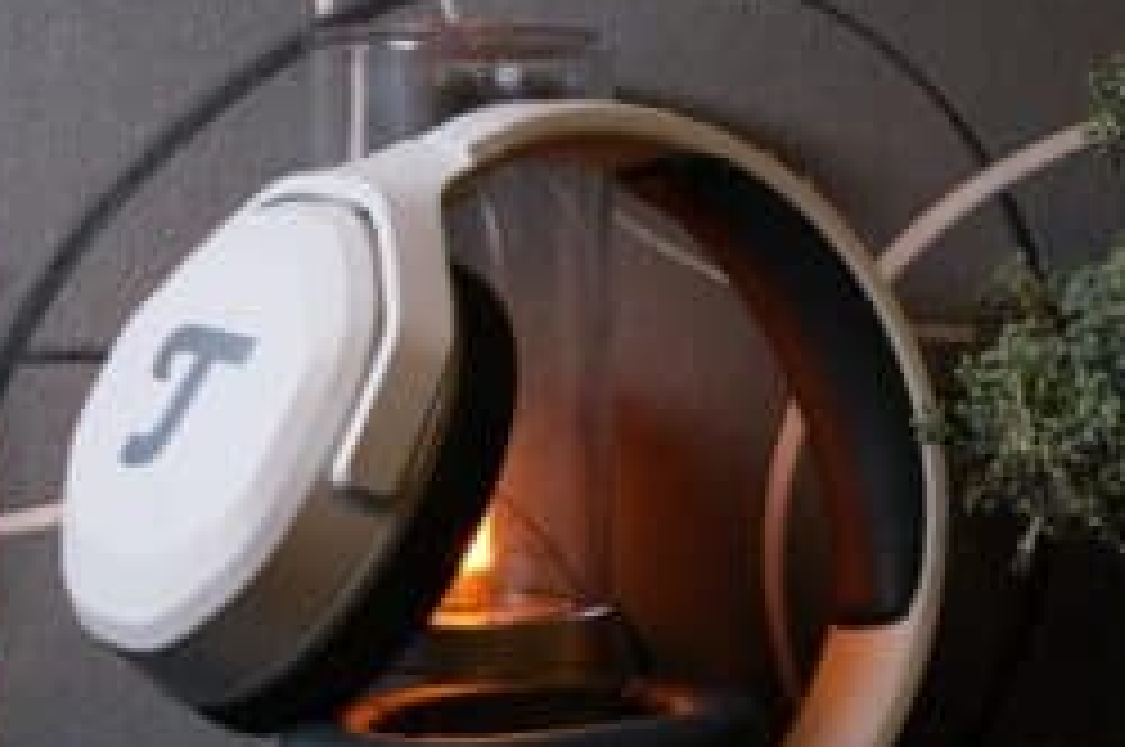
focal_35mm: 75
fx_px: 2341
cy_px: 454
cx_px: 670
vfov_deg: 18.1
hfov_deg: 27.0
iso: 1600
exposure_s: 1/50
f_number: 8
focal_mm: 32.1
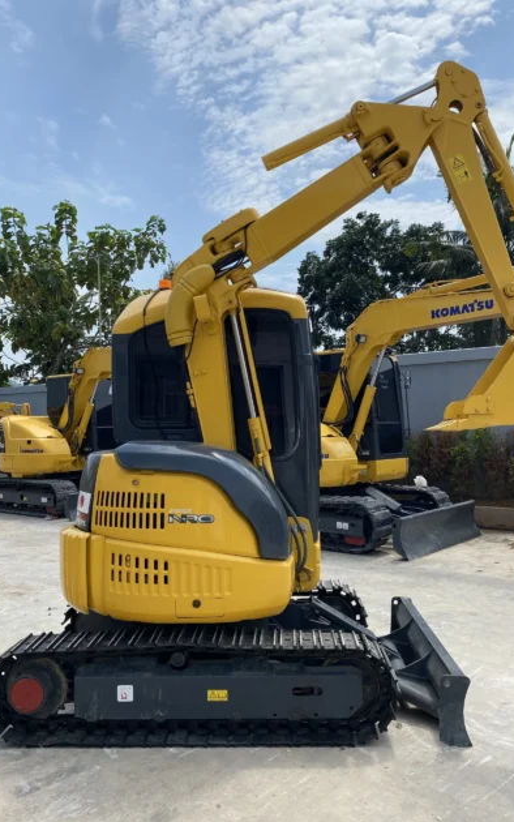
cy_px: 407
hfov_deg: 44.5
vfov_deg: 66.5
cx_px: 277
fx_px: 627
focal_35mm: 28
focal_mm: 4.25
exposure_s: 1/3984
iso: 32
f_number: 1.8
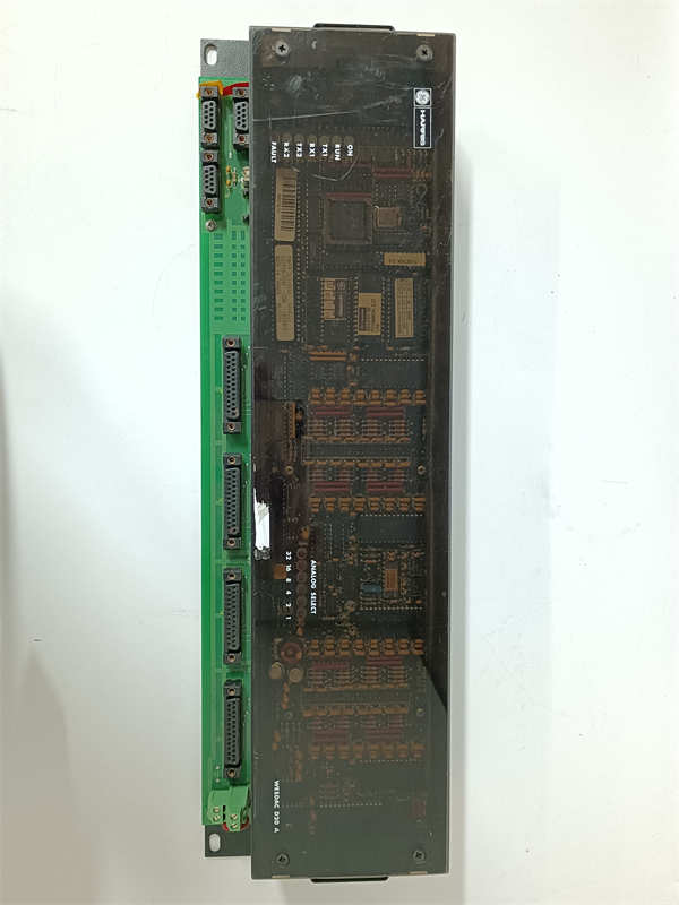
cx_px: 340
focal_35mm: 27
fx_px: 706
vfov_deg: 65.3
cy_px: 452
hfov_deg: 51.4
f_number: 1.9
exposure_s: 1/33.3
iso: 1164
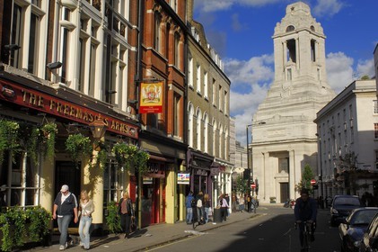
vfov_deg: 31.8
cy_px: 126
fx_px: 441
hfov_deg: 46.4
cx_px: 189
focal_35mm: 42
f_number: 17
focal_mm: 28
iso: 100
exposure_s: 1/100
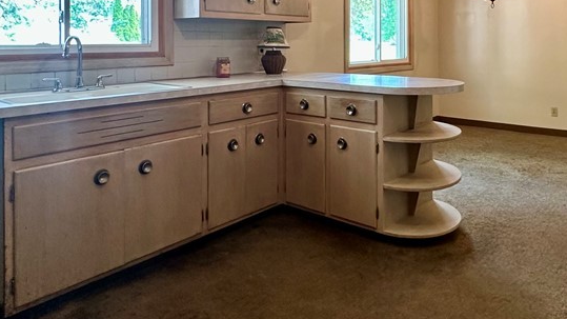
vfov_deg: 37.9
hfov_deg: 65.0
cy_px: 41
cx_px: 360
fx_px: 436
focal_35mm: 29
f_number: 2.2
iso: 250
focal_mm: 2.22
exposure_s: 1/60
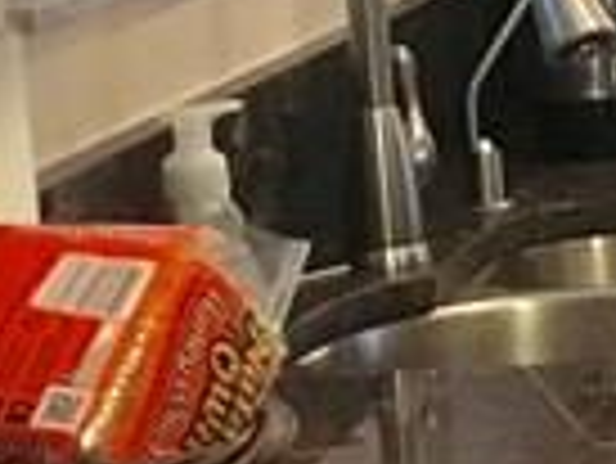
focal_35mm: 216
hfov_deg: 7.8
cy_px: 9
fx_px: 3847
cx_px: 1911
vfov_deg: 6.9
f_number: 2.2
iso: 250
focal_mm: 4.15
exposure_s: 1/25
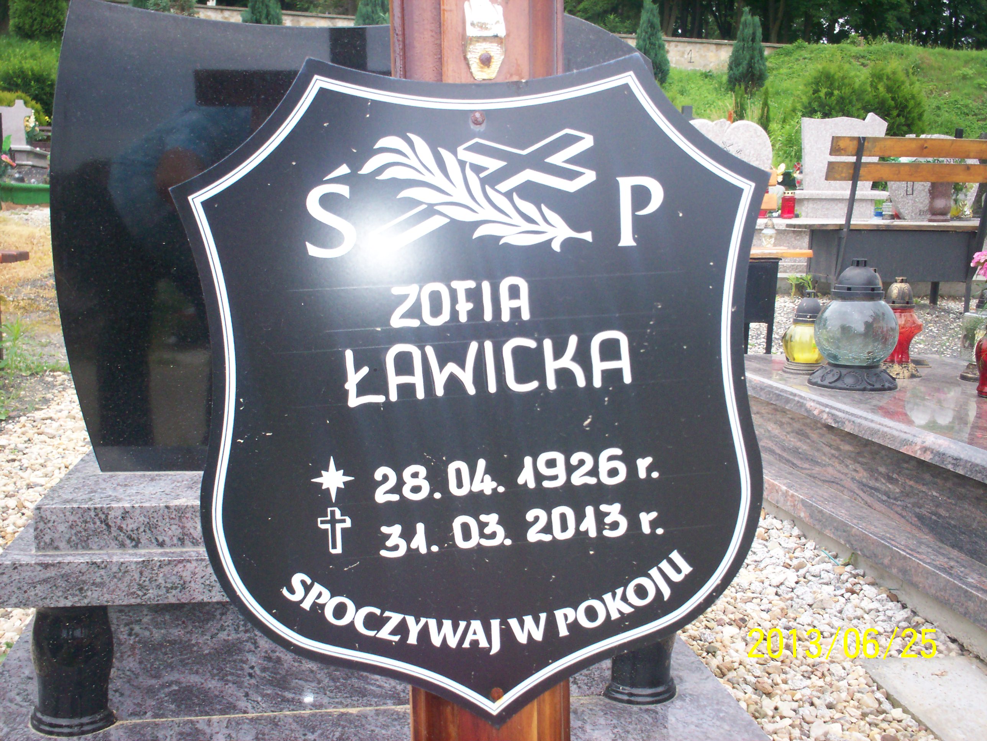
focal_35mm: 36
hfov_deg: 51.4
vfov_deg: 39.7
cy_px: 370
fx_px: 1026
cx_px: 494
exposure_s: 1/60
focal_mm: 6
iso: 140
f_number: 4.5
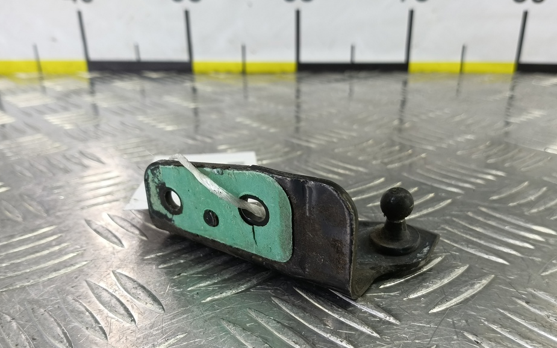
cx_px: 290
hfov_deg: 68.4
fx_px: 410
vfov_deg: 45.6
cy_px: 220
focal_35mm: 27
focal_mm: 4.11
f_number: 1.6
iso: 127
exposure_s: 1/50
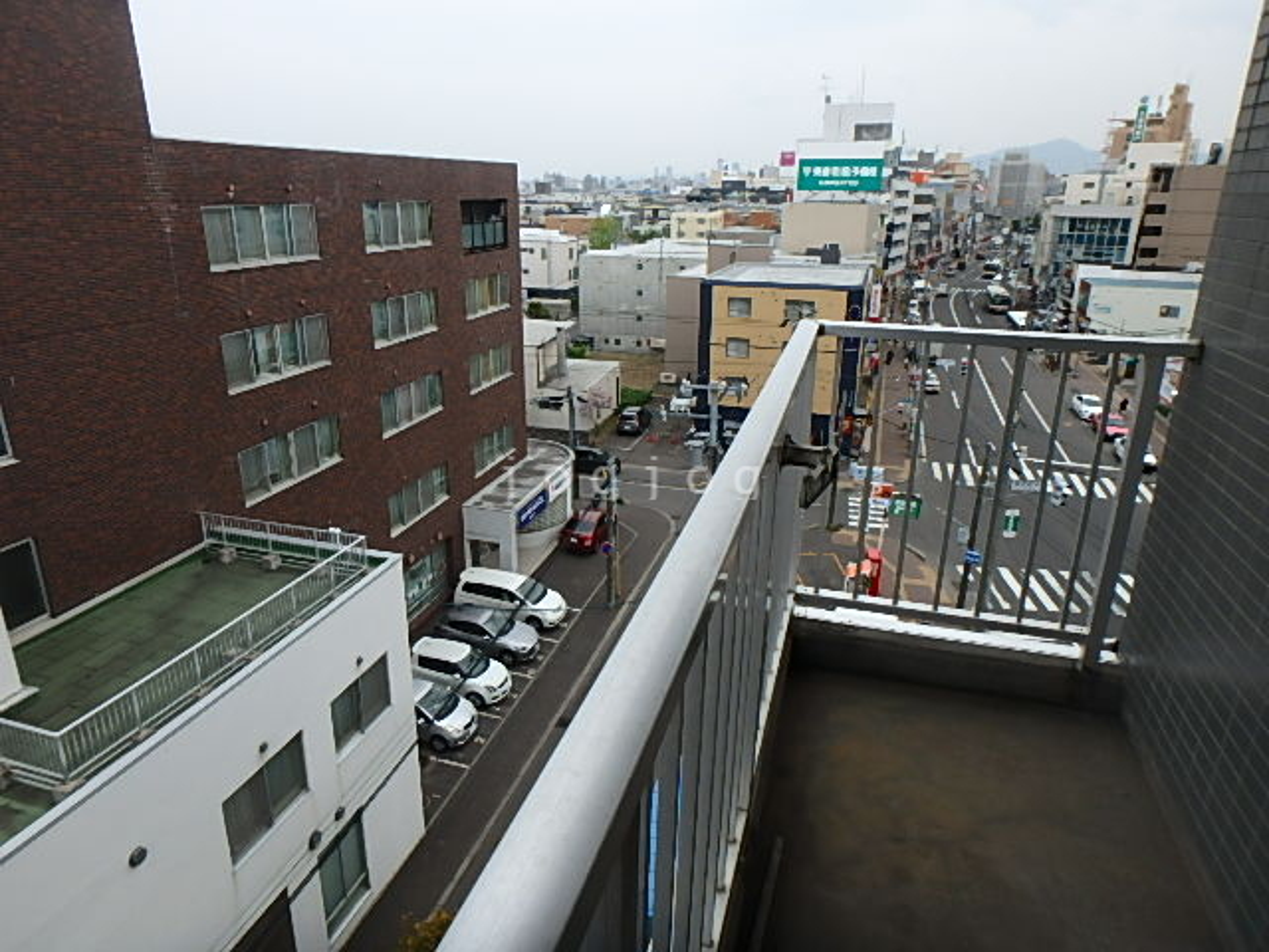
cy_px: 476
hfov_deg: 79.0
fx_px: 770
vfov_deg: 63.4
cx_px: 634
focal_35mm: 21
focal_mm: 3.7
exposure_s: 1/500
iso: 125
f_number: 3.5
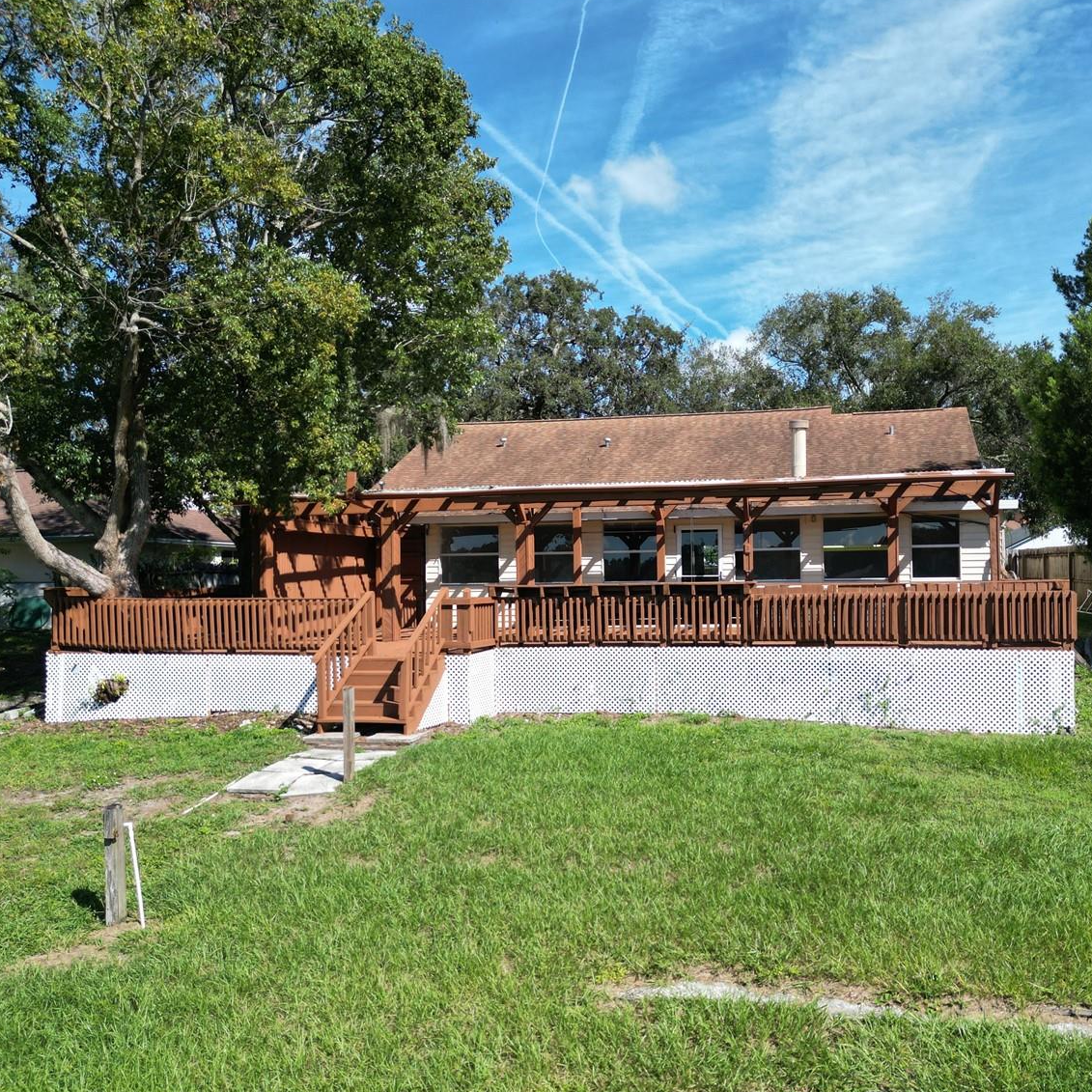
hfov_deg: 53.7
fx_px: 1071
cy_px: 567
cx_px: 643
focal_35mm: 30
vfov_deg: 54.0
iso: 110
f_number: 1.7
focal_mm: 6.72
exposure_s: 1/2500
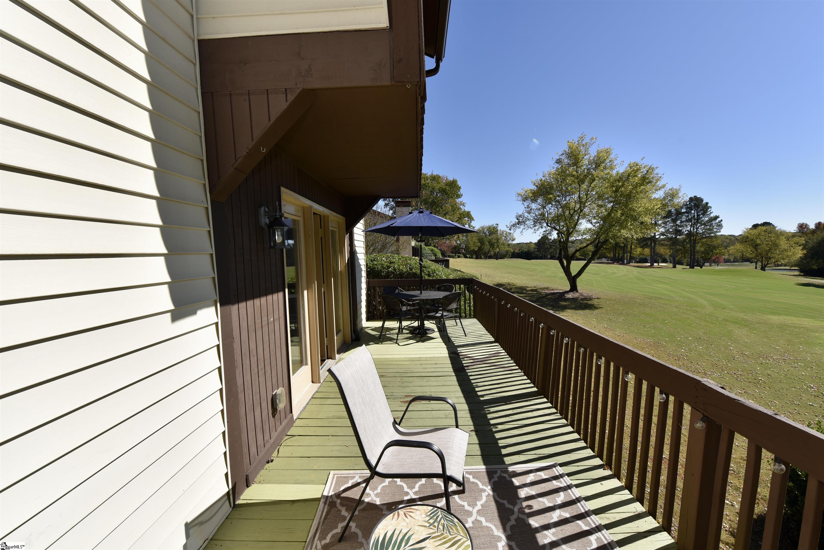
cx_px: 412
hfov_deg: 104.2
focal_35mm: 14
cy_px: 275
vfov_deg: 81.2
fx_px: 321
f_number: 11
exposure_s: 1/200
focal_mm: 14
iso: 100
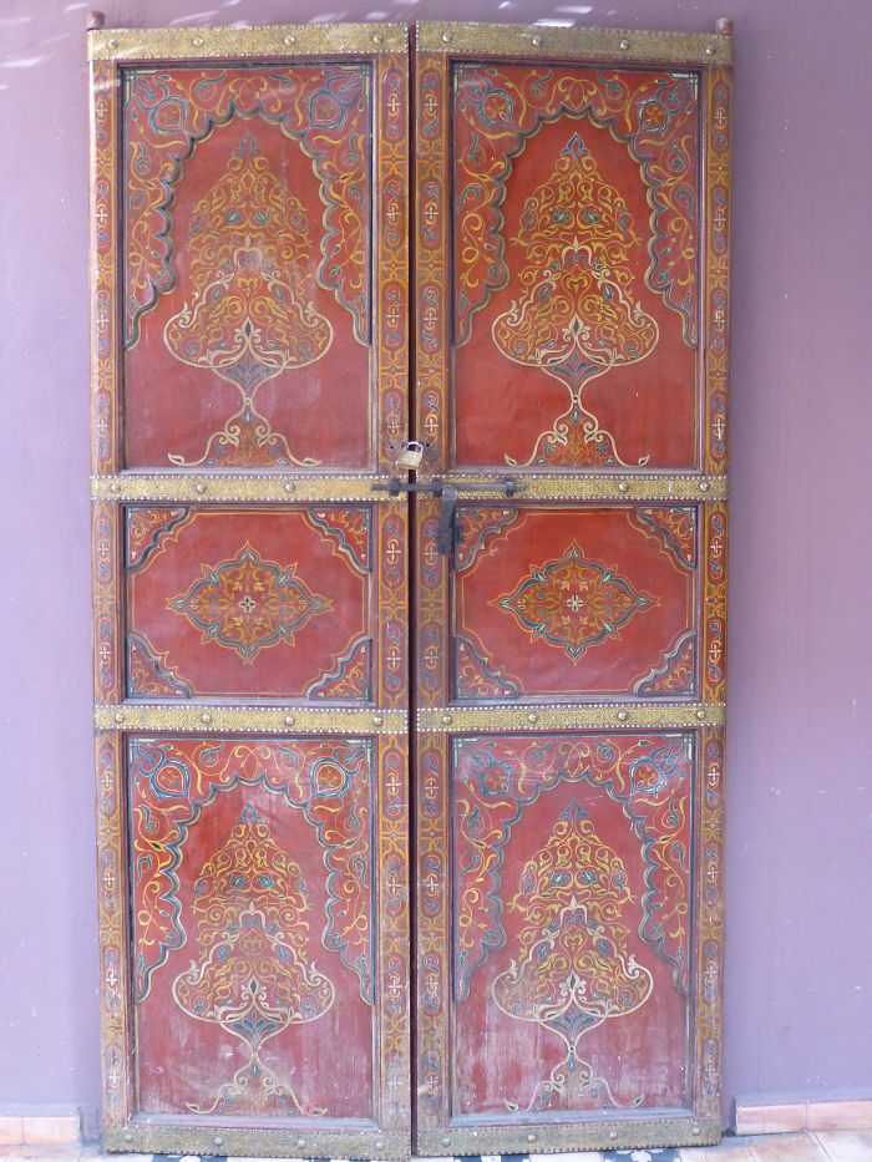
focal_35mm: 34
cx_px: 436
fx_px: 1142
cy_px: 581
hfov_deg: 41.8
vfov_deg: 54.0
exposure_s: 1/60
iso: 400
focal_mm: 6
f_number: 3.5
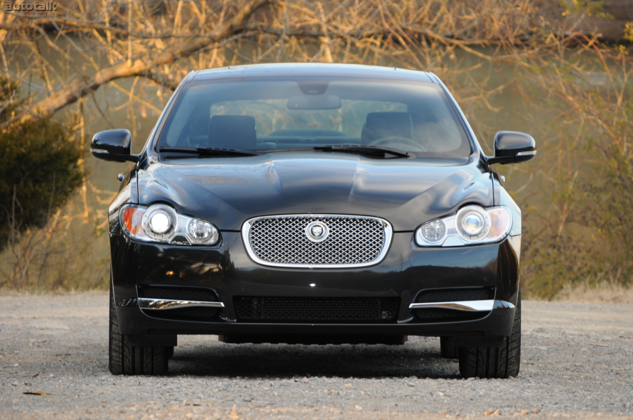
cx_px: 316
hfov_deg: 7.6
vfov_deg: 5.1
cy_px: 210
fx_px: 4742
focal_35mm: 270
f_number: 8
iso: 320
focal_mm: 180
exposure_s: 1/60
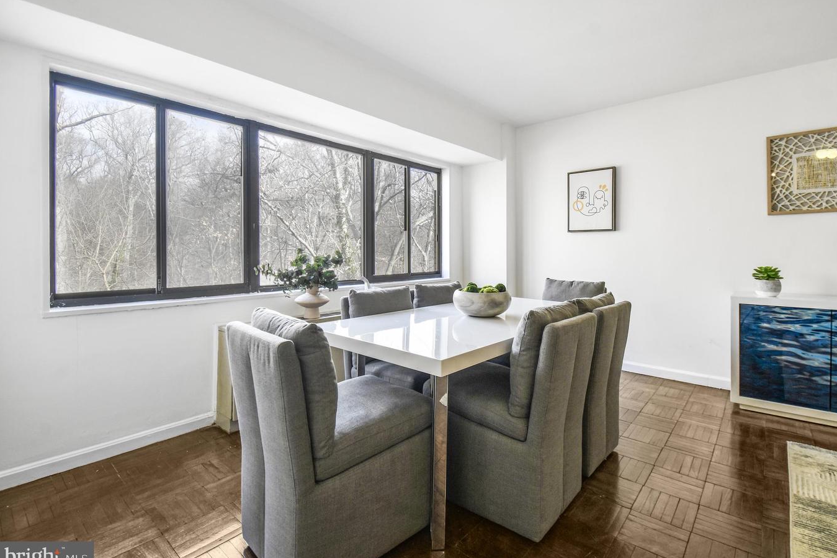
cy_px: 276
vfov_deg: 73.7
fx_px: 372
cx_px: 444
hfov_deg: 96.6
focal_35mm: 16
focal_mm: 10
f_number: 8
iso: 200
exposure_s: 1/13
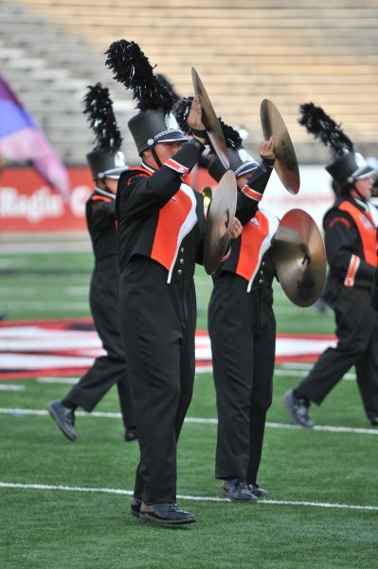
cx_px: 189
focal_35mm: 300
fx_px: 4733
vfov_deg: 6.9
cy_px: 284
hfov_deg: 4.6
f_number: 2.8
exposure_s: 1/800
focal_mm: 200
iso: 200
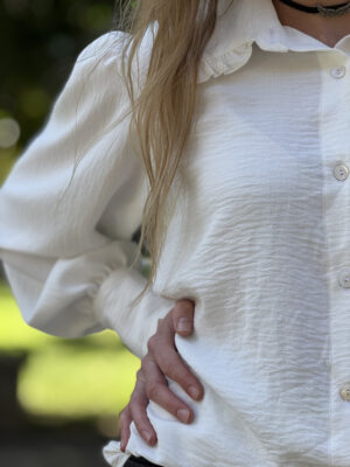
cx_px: 175
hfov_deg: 12.3
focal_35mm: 120
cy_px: 234
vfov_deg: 16.4
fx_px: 1618
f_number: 2.8
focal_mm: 15.66
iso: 50
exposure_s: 1/261
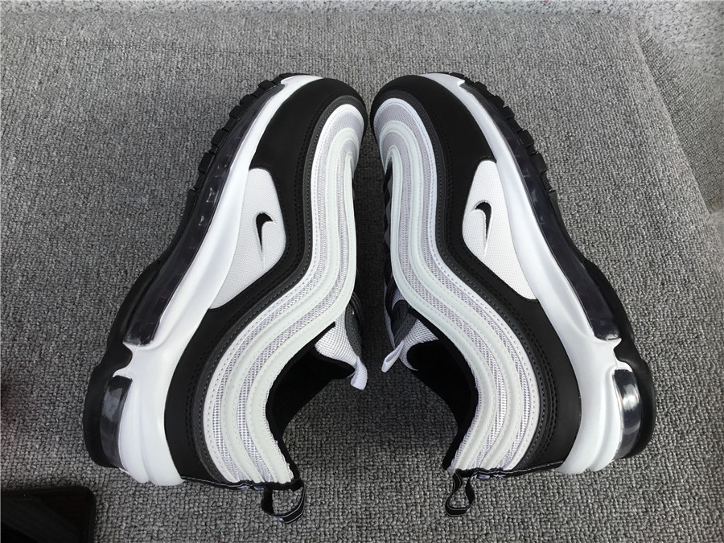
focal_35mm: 31
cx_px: 362
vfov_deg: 45.4
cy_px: 272
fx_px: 648
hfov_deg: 58.4
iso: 25
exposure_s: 1/547
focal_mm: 3.3
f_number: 2.4
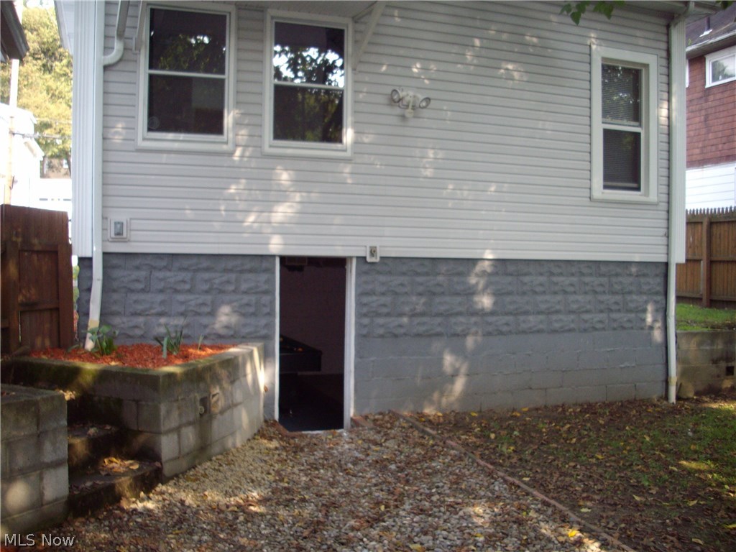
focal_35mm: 37
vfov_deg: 38.7
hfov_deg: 50.1
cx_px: 368
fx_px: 787
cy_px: 276
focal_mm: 6.2
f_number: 2.8
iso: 160
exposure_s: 1/100
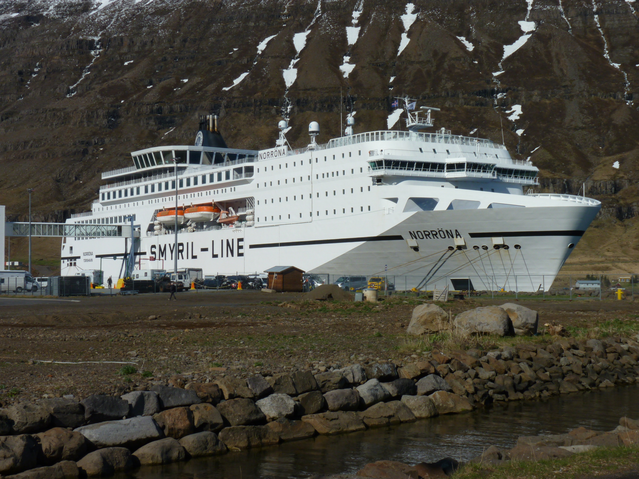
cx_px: 320
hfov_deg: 31.7
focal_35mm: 61
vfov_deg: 24.0
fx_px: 1126
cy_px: 240
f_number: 8
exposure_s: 1/400
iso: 80
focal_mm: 10.8
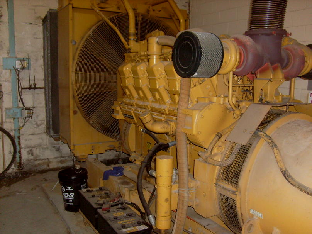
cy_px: 117
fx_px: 315
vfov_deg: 40.7
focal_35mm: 35
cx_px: 156
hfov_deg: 52.6
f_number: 2.8
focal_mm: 5.8
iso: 100
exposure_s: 1/45
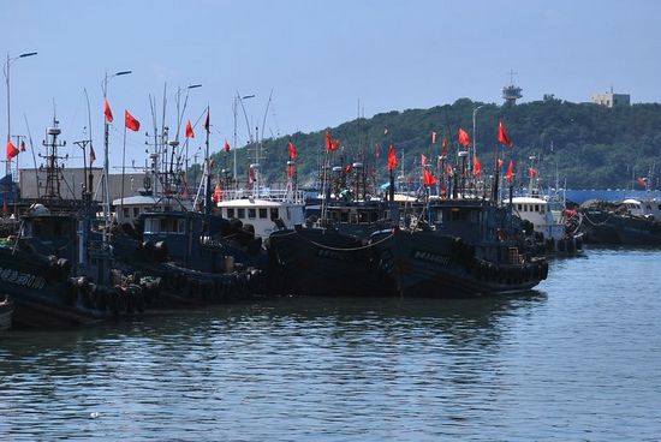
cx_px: 330
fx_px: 3722
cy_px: 221
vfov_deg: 6.8
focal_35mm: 202
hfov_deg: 10.1
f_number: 5
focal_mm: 135
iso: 100
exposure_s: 1/2500
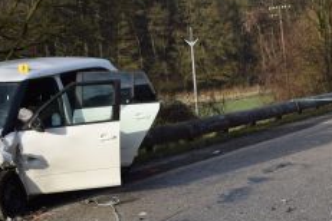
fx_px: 646
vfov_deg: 18.5
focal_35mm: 70
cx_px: 264
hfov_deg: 28.3
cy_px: 264
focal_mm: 18
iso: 200
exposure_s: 1/400
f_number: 8
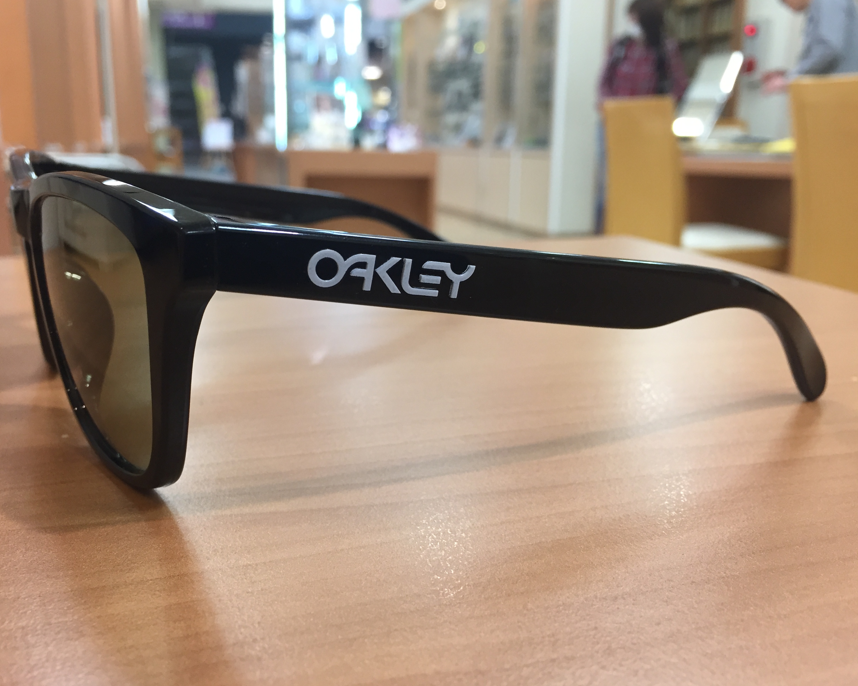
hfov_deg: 57.1
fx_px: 787
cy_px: 346
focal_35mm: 31
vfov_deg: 47.1
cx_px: 393
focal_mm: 4.15
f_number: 2.2
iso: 50
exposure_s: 1/30
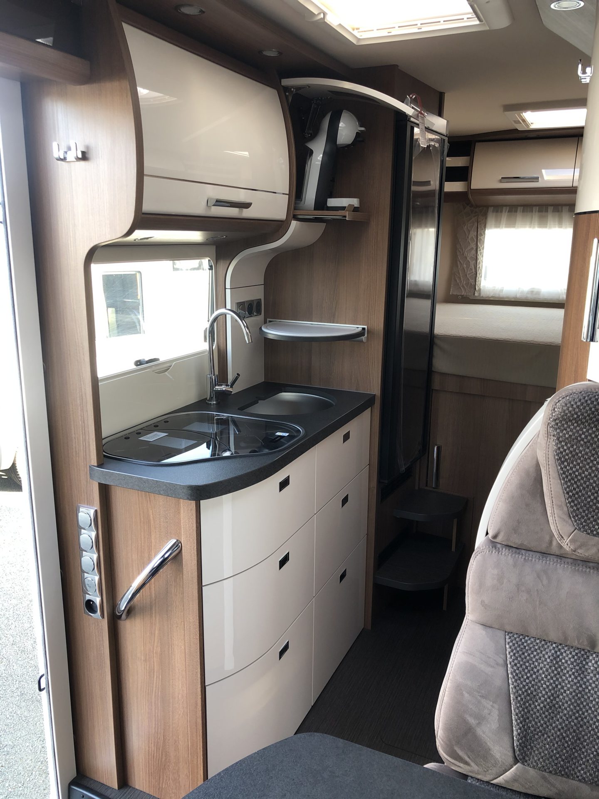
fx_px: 646
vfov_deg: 63.4
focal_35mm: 28
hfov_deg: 49.7
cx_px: 300
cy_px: 400
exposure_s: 1/30
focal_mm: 3.99
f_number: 1.8
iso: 25
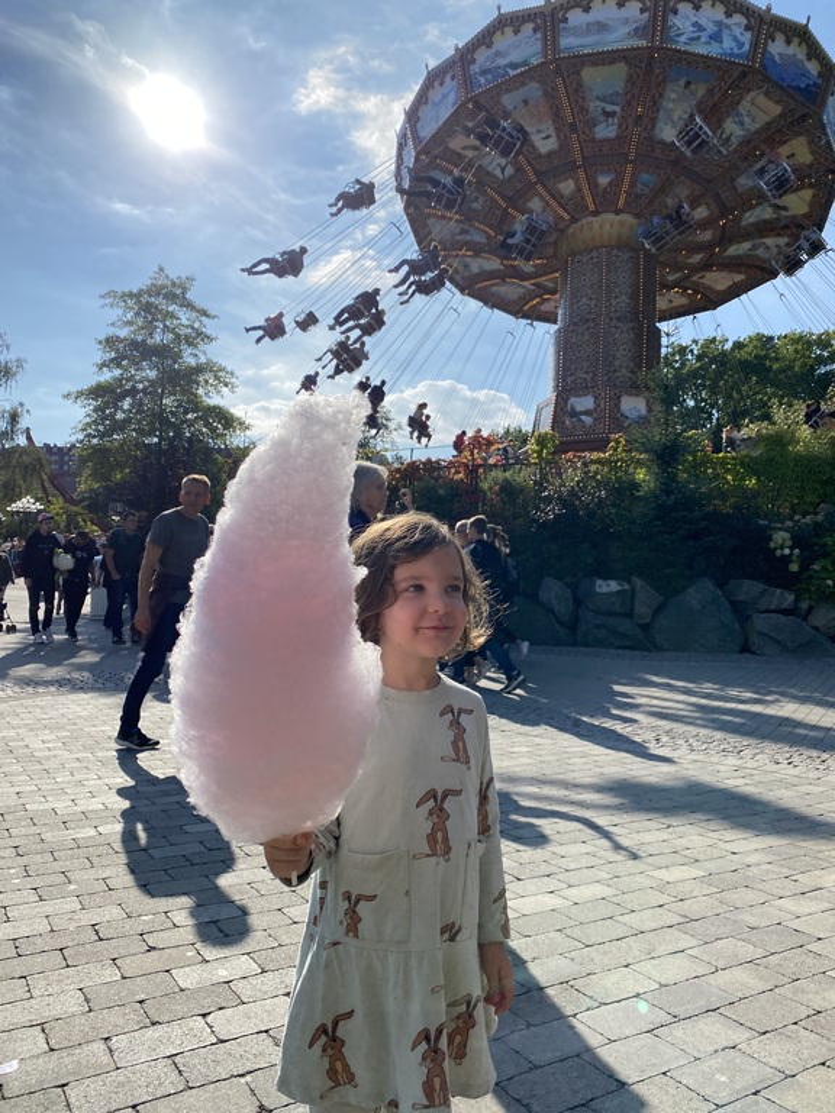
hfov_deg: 53.1
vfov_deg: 67.3
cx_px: 418
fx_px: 836
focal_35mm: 26
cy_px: 556
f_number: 1.8
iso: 32
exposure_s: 1/4274
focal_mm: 4.25
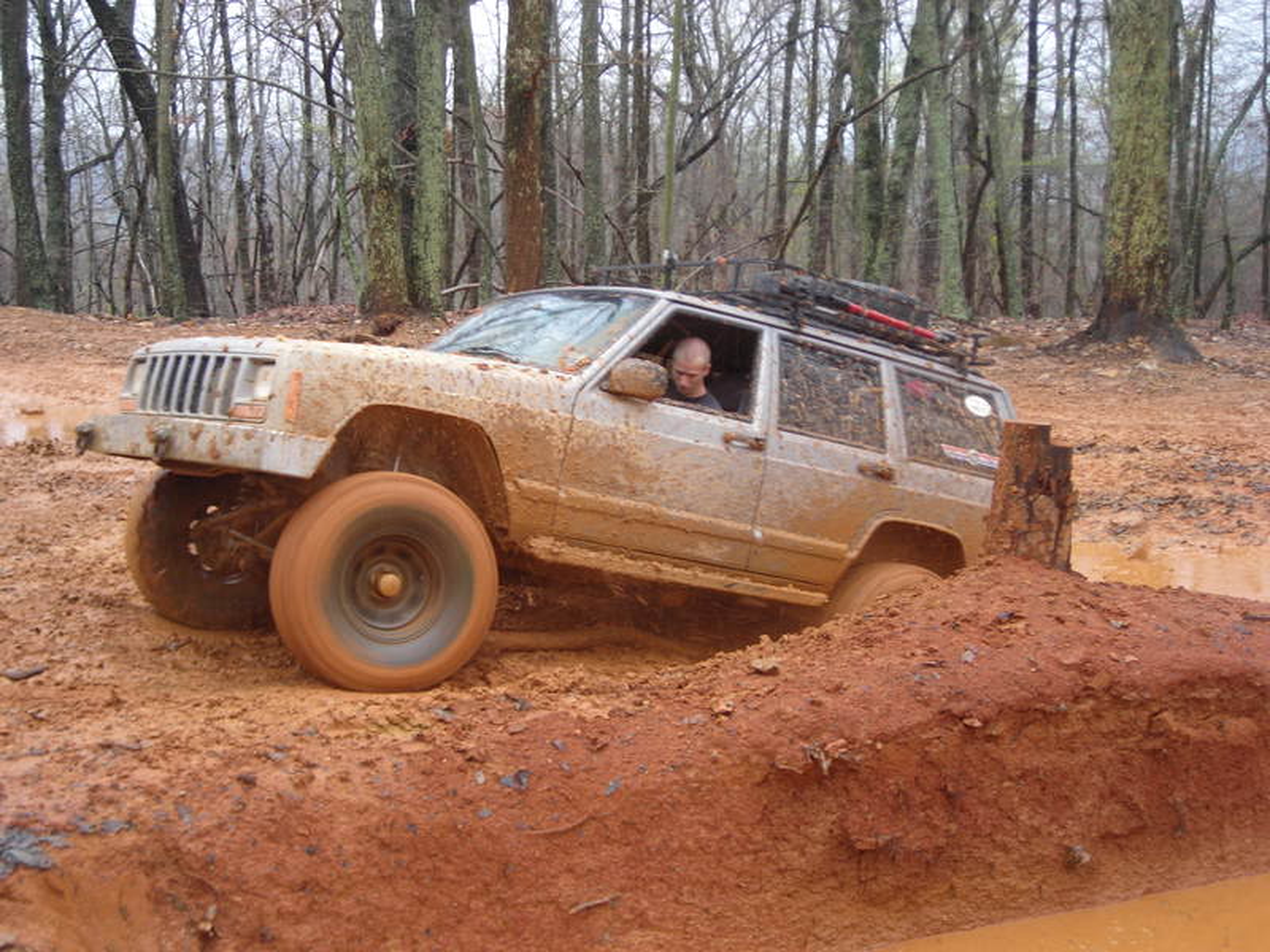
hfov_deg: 34.9
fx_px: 2018
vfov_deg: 26.6
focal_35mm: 55
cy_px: 476
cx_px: 635
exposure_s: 1/60
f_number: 3.6
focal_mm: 9.1
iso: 50
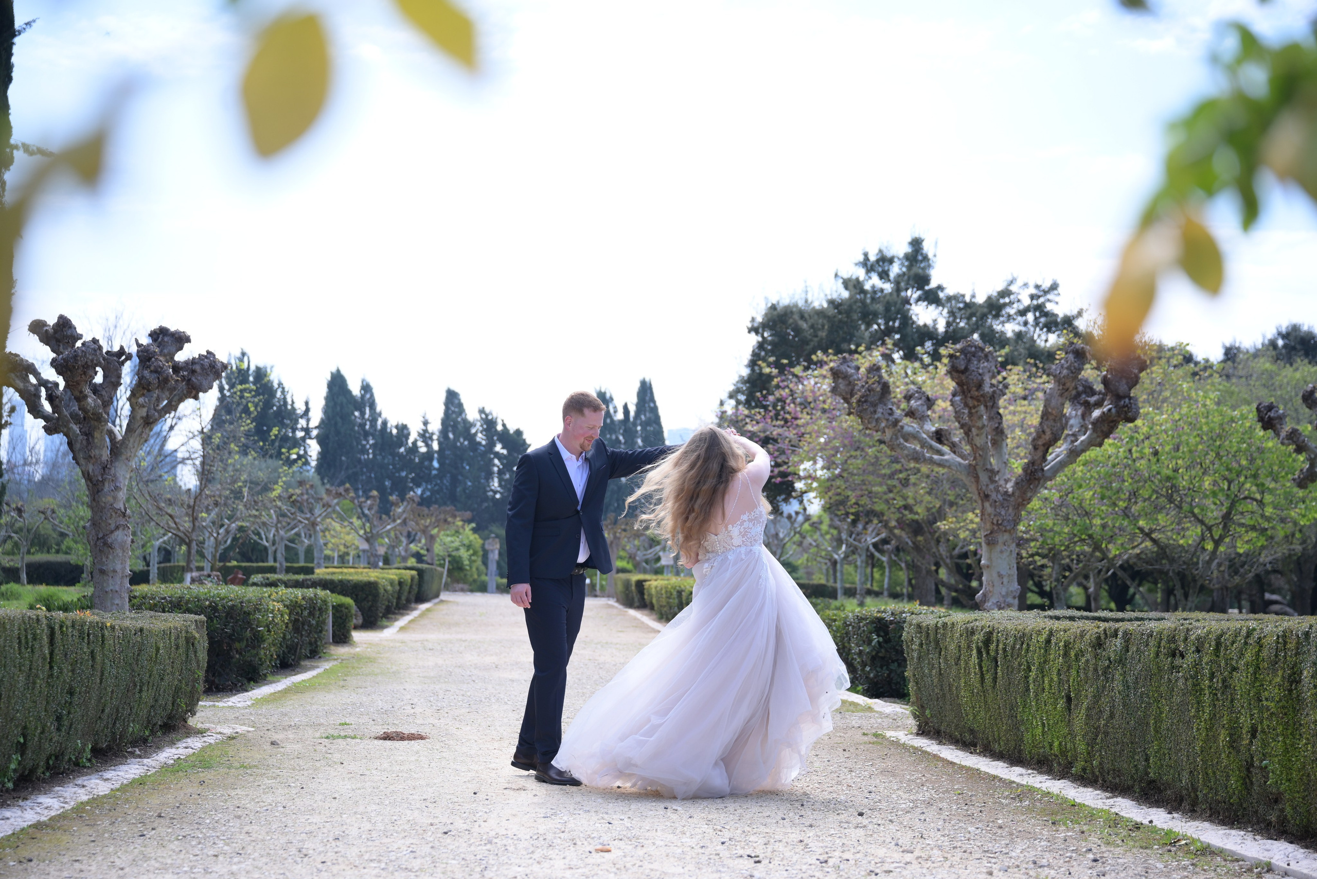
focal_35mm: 51
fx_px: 1866
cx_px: 658
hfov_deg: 38.9
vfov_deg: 26.5
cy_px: 440
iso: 125
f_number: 3.5
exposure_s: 1/800
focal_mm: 51
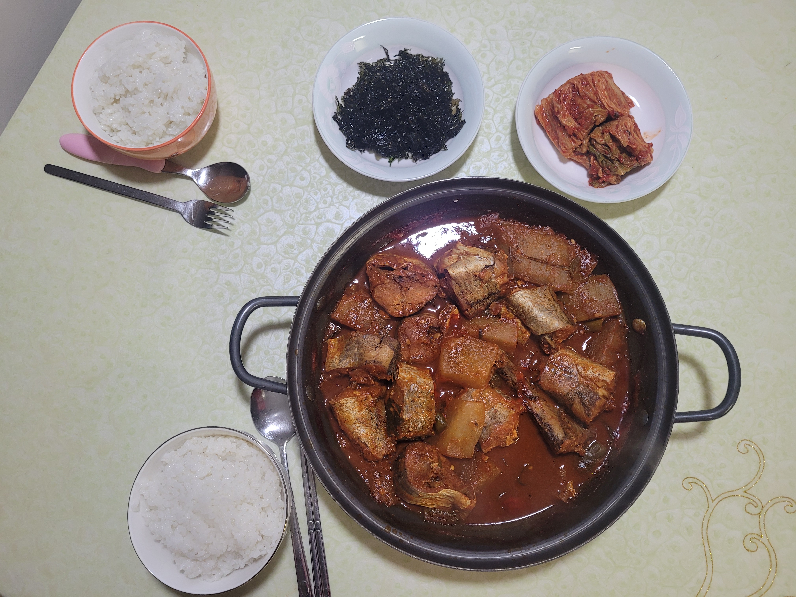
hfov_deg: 67.3
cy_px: 298
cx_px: 398
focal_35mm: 26
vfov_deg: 53.1
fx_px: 598
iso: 160
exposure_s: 1/40
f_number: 1.8
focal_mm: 5.4
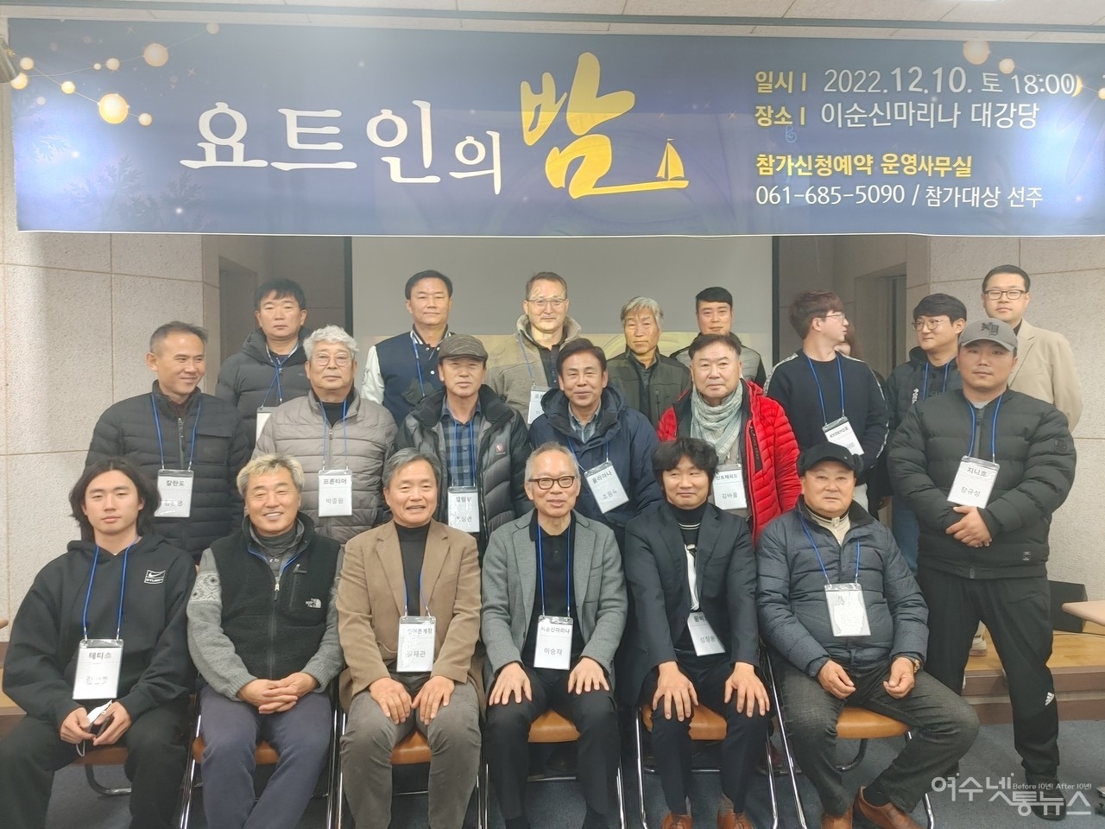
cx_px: 552
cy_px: 414
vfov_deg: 53.1
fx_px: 830
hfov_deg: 67.3
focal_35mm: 26
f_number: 1.8
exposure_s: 1/60
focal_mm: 4.81
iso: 250
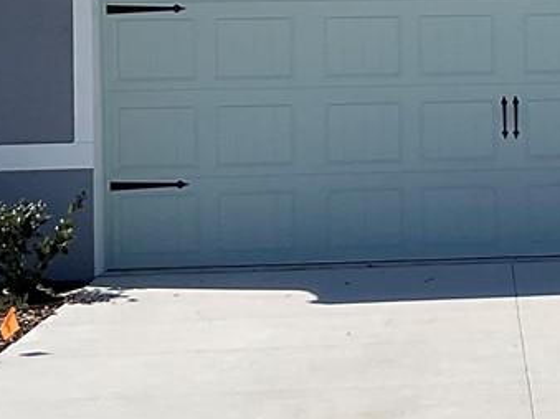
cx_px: 781
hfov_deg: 13.7
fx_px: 2216
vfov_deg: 10.8
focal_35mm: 137
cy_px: 54
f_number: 1.8
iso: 16
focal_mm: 3
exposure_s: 1/3788
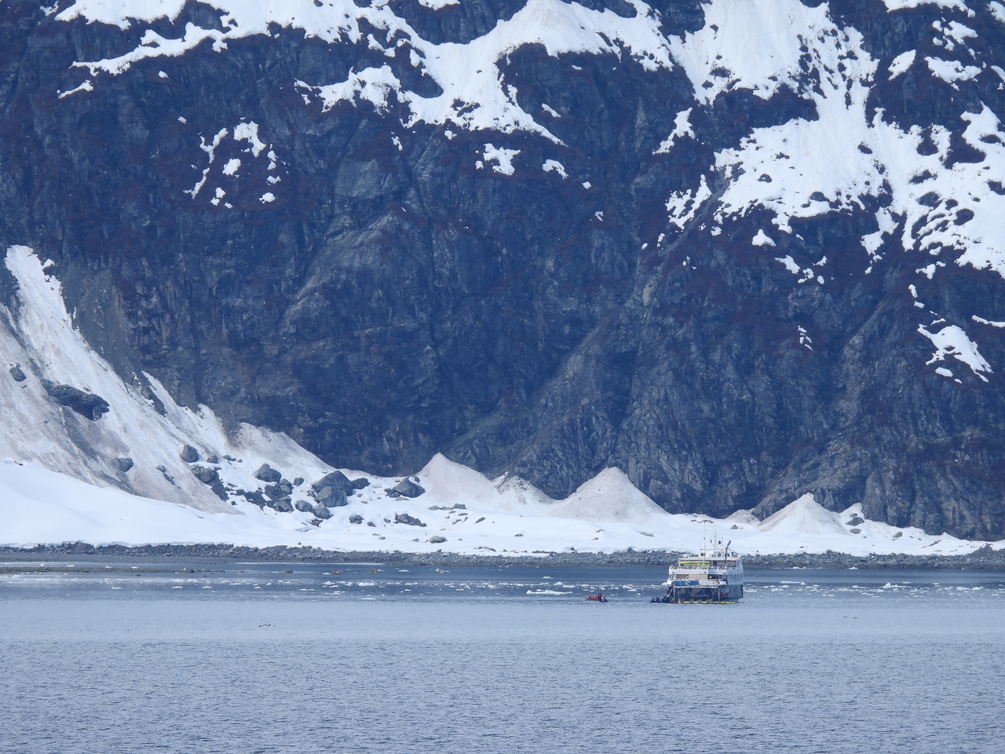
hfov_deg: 2.8
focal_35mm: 700
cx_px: 502
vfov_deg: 2.1
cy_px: 377
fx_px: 20323
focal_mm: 125
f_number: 5.6
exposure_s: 1/500
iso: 100
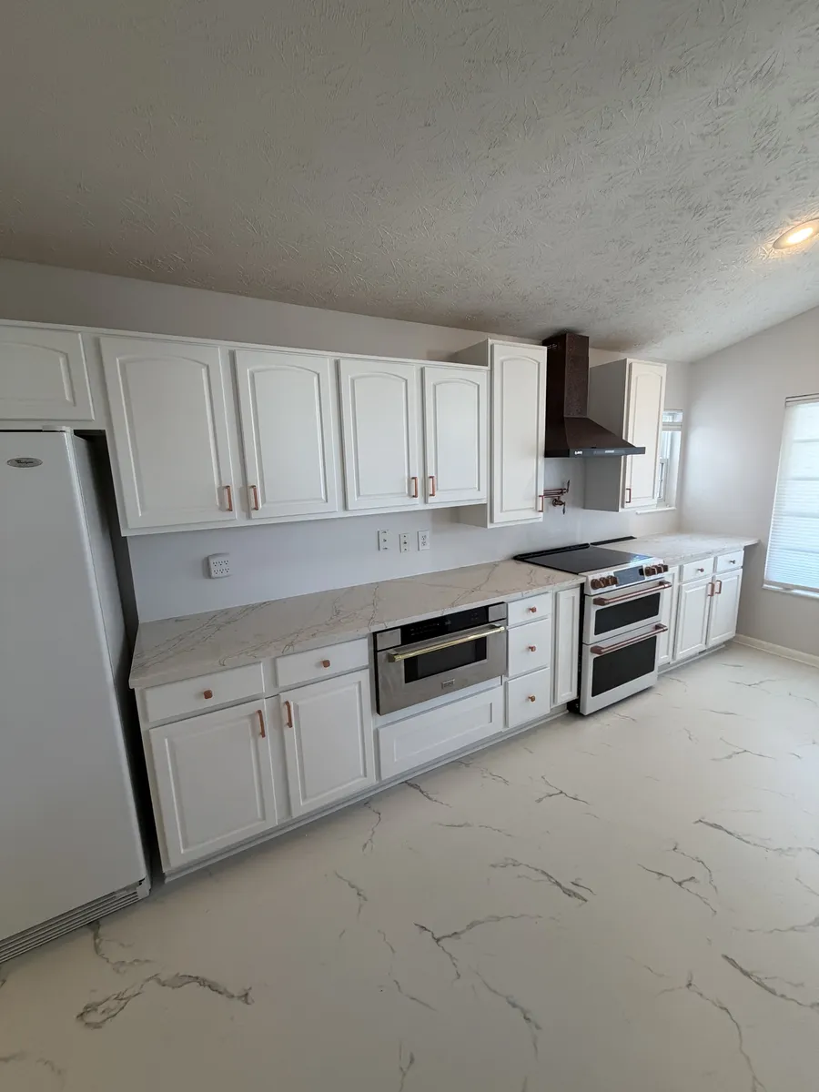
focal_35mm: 14
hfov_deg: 85.7
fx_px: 442
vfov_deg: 102.1
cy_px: 546
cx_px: 410
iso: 320
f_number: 2.2
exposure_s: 1/120
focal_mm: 2.22
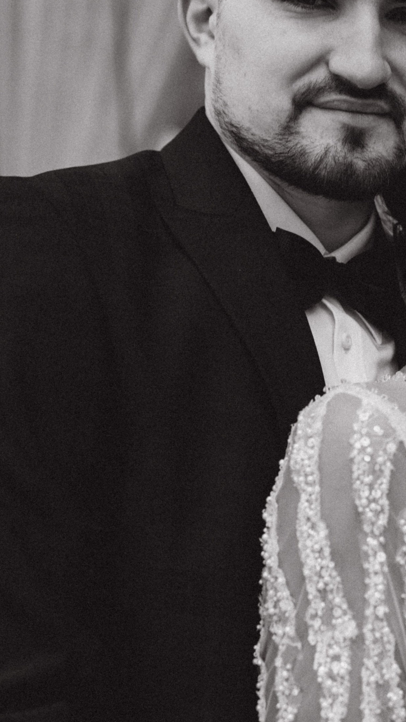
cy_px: 339
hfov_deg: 11.8
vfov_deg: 21.1
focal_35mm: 101
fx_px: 1933
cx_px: 416
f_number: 3.2
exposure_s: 1/160
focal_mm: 55
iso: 320
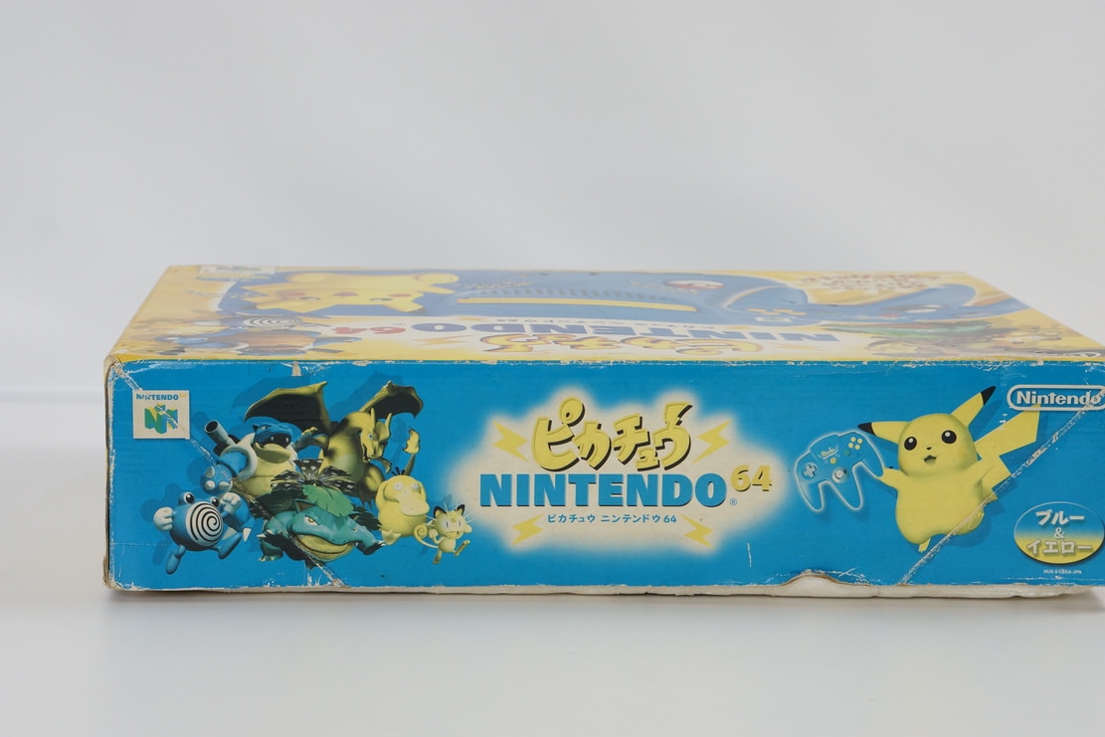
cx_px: 588
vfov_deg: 16.9
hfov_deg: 25.1
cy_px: 396
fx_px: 2486
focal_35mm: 81
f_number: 7.1
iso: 640
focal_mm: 50
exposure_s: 1/80
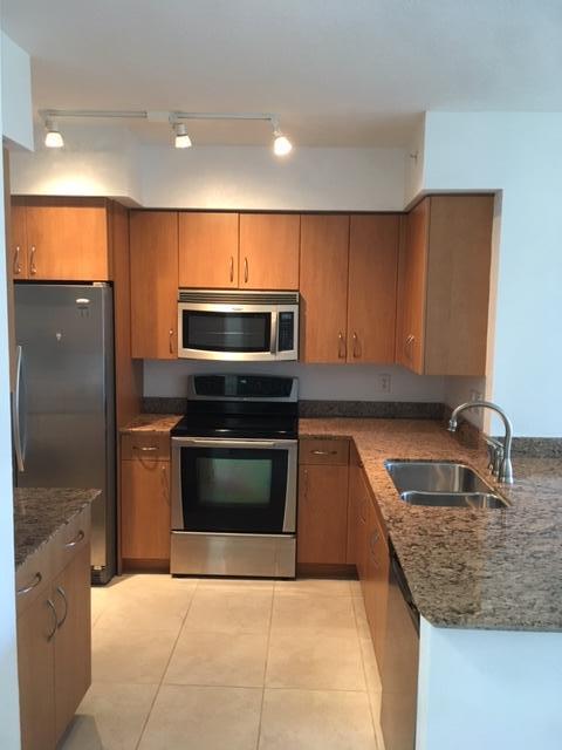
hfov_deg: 48.2
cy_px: 375
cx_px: 281
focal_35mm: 29
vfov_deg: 61.7
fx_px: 628
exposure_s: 1/30
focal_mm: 4.15
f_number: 2.2
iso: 125
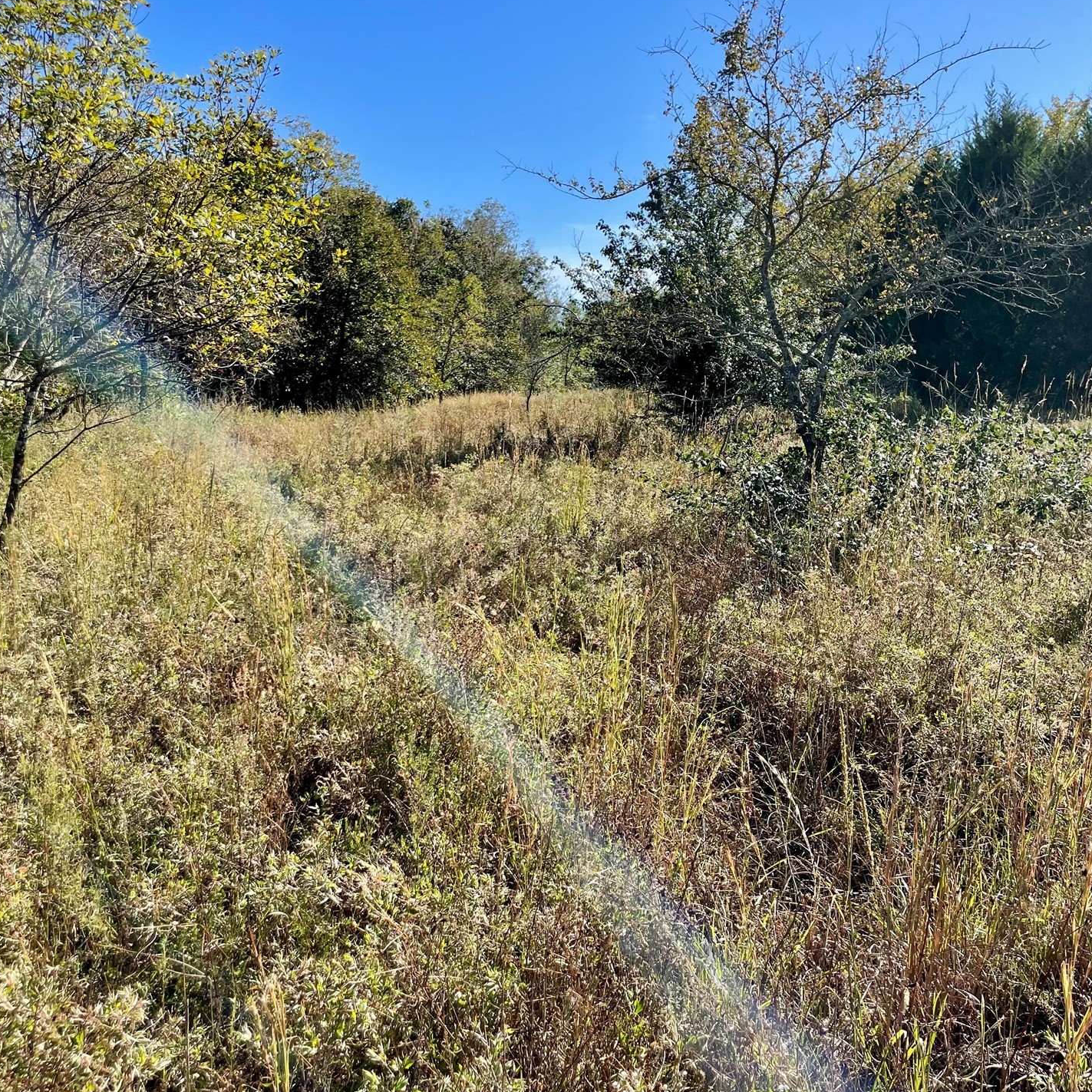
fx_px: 1106
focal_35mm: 31
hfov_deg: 52.5
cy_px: 443
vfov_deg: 52.2
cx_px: 543
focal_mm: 4.2
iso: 32
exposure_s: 1/2257
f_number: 1.6
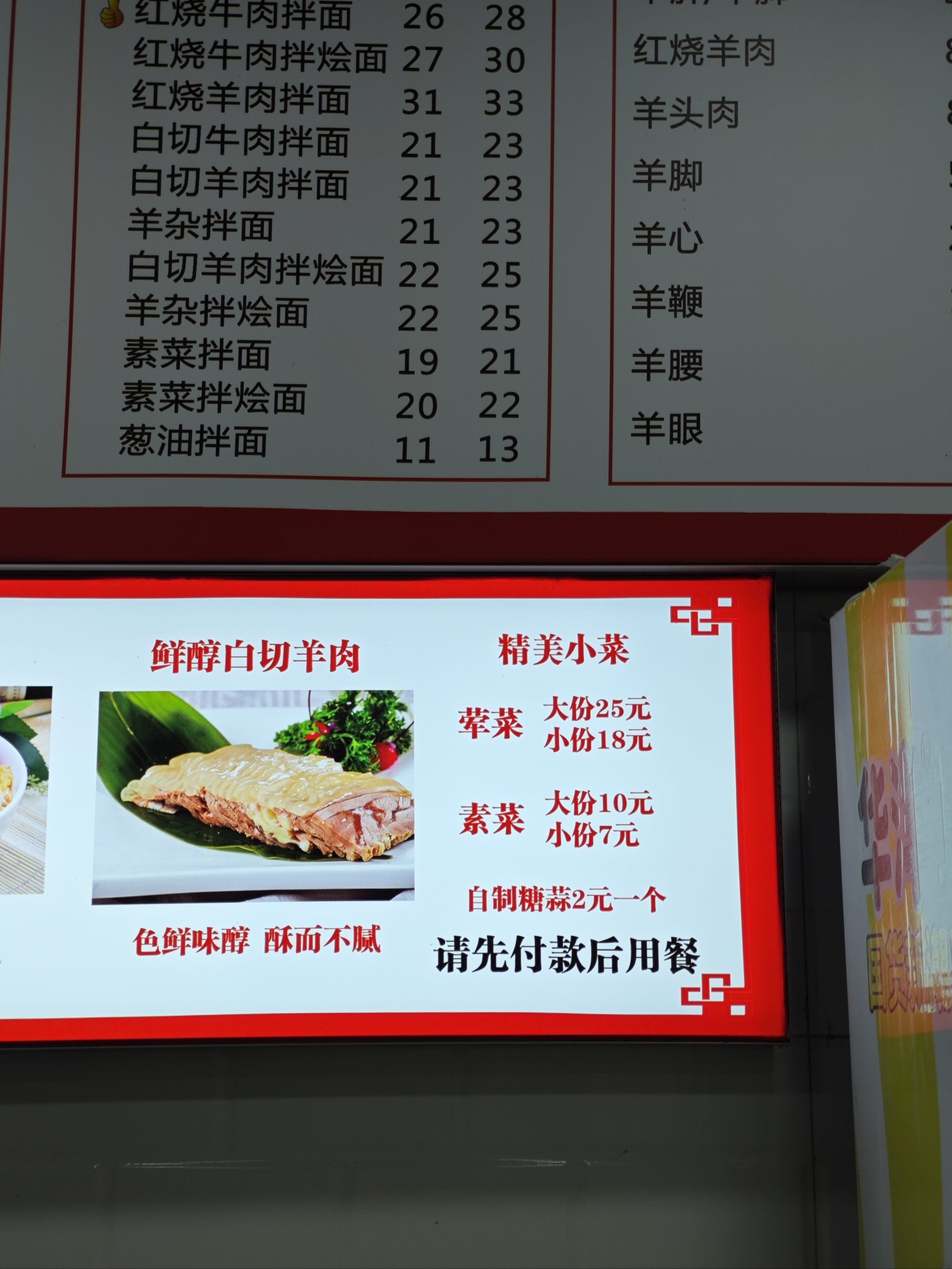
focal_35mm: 63
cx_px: 476
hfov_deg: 23.3
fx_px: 2310
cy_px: 634
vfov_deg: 30.7
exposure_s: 1/100
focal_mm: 9
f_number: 2
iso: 64
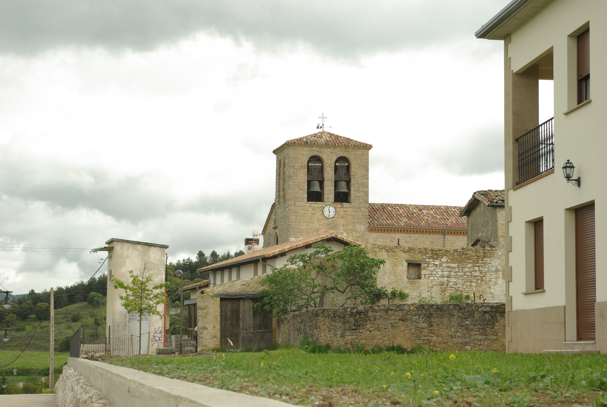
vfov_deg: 16.6
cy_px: 204
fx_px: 1393
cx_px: 304
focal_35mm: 82
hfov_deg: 24.6
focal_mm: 55
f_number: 9.5
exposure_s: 1/250
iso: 200
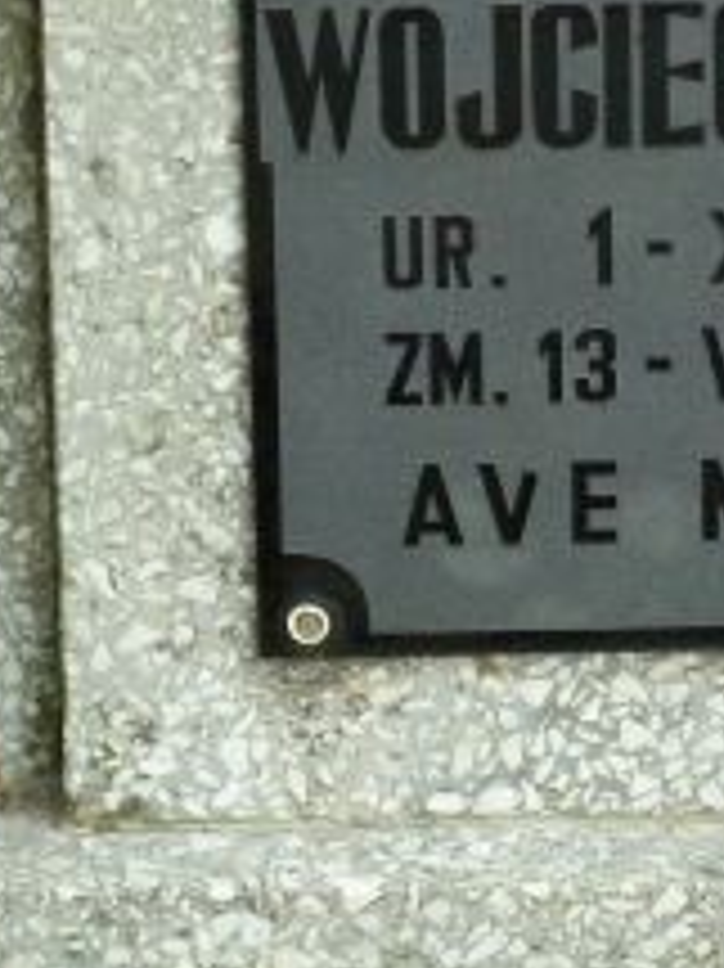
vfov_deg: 7.4
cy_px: 198
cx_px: 742
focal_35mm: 266
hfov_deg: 5.6
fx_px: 7425
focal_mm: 19.5
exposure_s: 1/200
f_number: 4.4
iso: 500
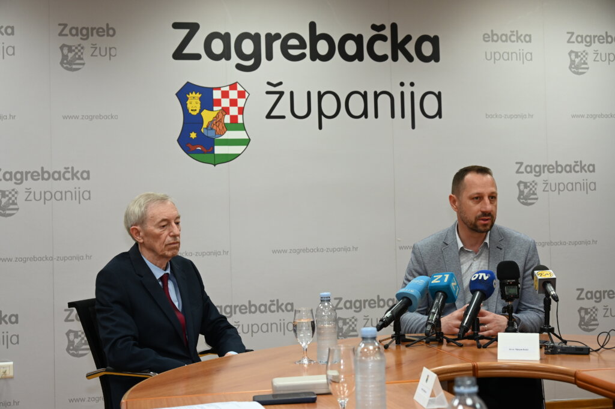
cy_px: 204
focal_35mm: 51
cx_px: 308
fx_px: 871
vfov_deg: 26.4
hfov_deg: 38.9
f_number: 6.3
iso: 1100
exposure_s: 1/60
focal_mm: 51
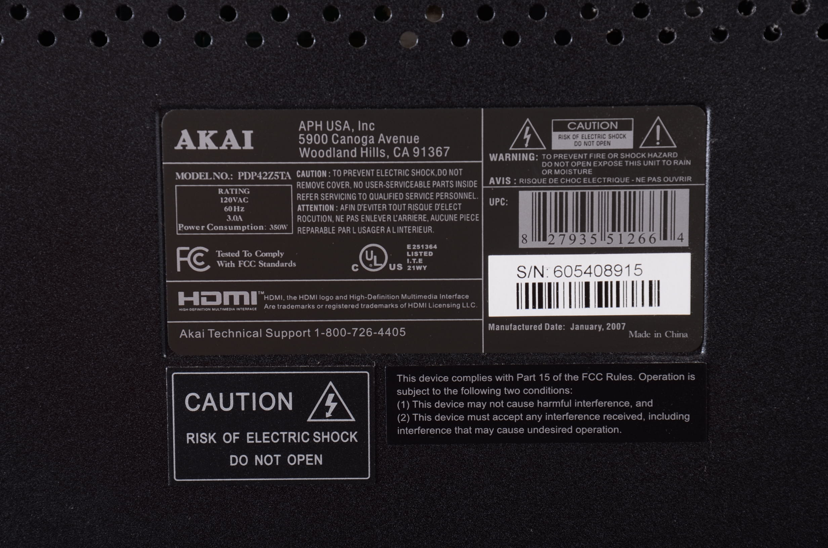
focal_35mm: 158
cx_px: 414
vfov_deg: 8.7
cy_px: 274
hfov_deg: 13.1
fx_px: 3615
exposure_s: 1/160
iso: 160
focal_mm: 105
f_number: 10
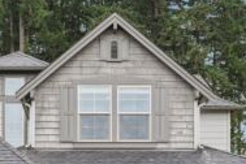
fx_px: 608
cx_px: 92
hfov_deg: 22.8
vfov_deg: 15.1
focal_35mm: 89
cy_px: 170
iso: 250
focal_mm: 28
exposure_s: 1/125
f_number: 8
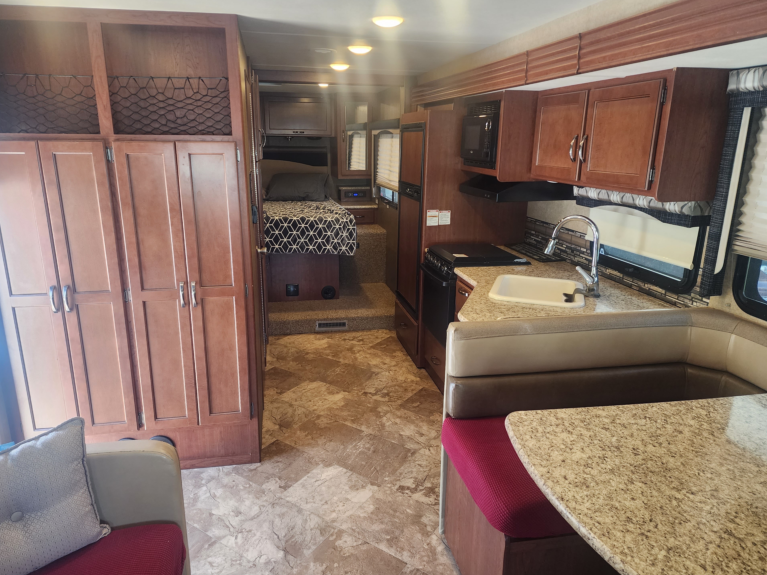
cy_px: 289
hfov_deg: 71.6
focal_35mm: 24
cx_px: 369
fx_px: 532
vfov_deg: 56.8
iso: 320
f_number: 1.8
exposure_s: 1/120
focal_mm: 6.4
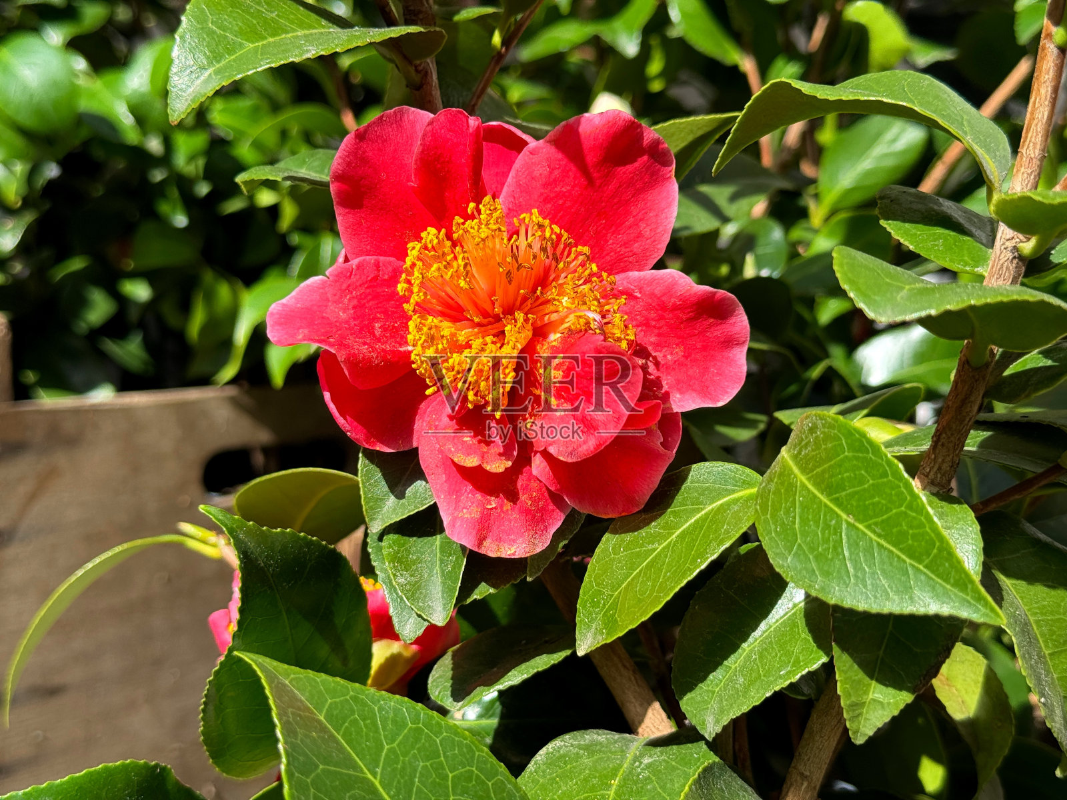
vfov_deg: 30.3
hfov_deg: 39.7
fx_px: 1480
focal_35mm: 48
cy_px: 400
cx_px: 534
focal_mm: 6.86
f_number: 1.78
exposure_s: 1/1637
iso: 64
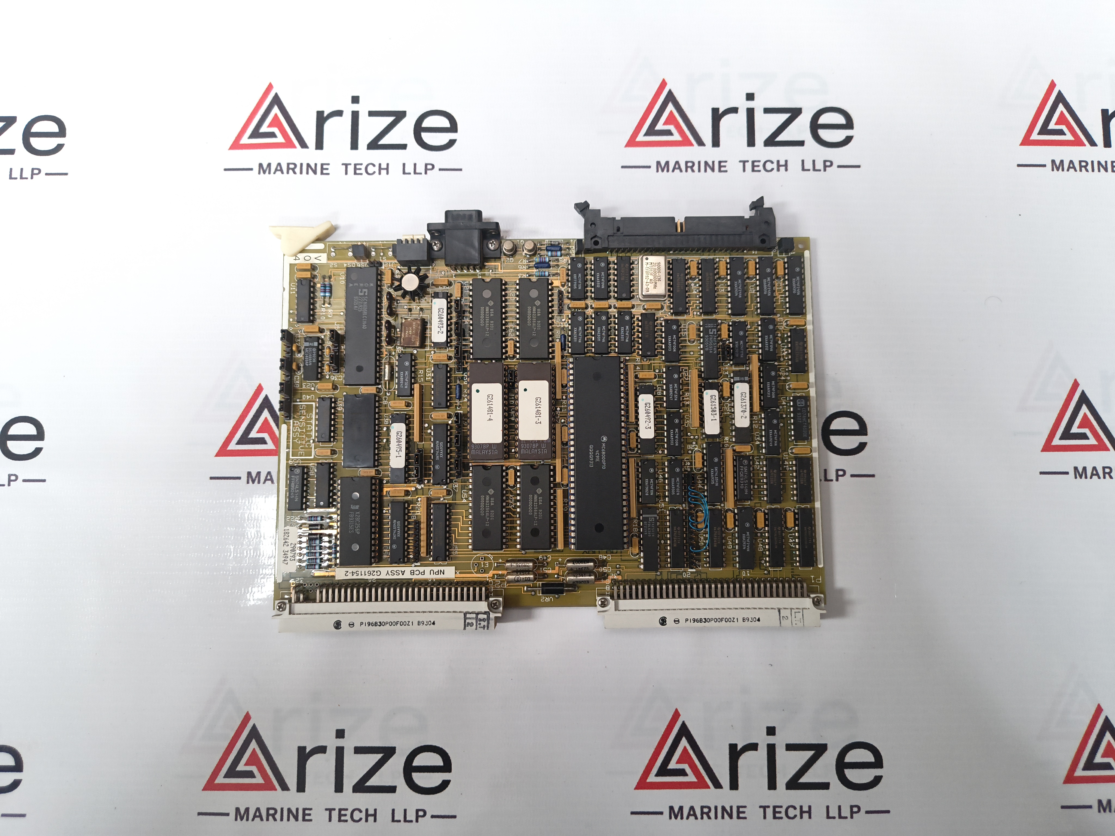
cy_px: 418
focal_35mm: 23
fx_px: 741
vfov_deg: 58.9
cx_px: 558
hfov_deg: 73.9
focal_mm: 5.56
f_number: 1.8
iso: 622
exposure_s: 1/50
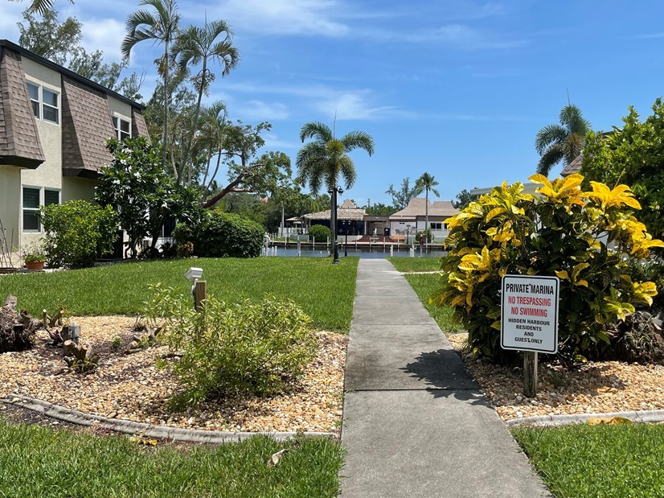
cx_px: 387
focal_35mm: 31
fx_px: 594
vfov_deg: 45.4
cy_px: 253
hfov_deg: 58.1
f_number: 1.6
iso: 32
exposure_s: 1/3922
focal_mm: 5.1
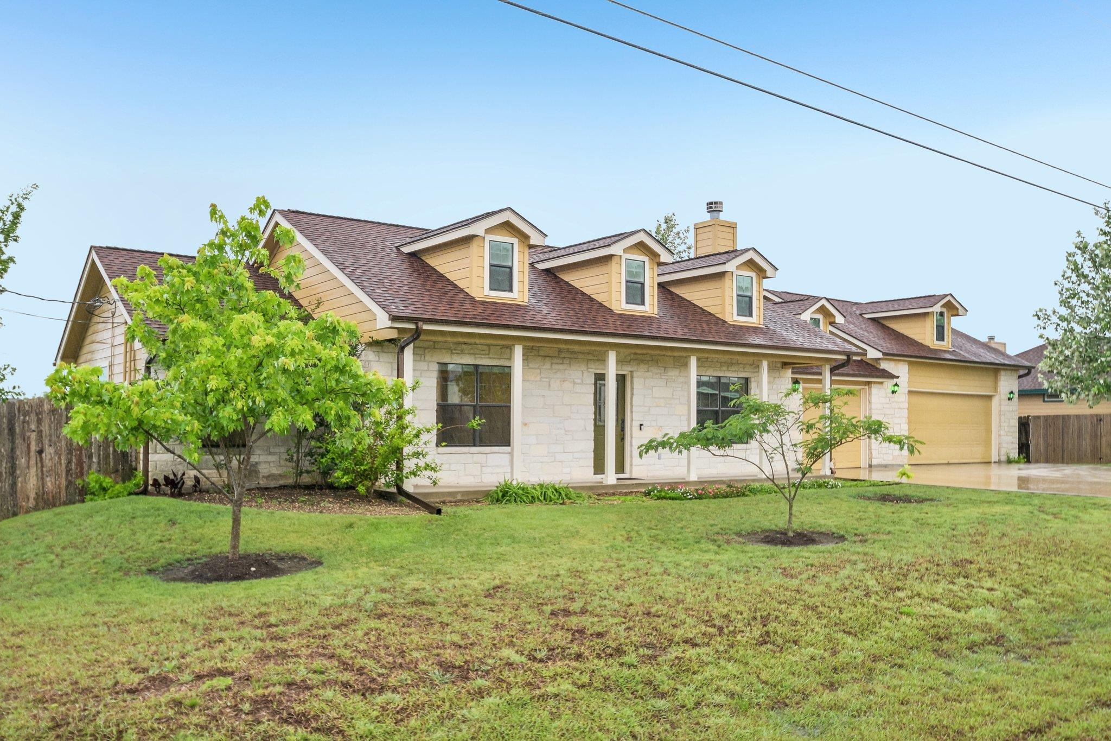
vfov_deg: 43.6
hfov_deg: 61.9
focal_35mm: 30
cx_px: 556
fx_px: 926
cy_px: 370
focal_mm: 20
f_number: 8
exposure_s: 1/50
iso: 400
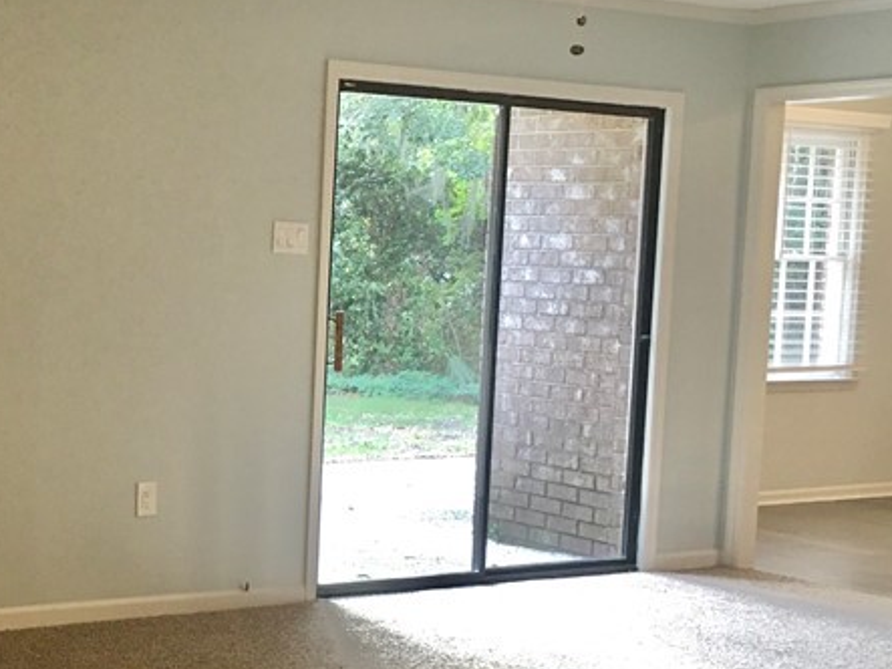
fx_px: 1726
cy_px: 395
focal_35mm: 67
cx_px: 68
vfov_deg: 21.9
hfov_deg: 27.8
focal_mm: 4.15
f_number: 2.2
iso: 50
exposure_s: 1/15
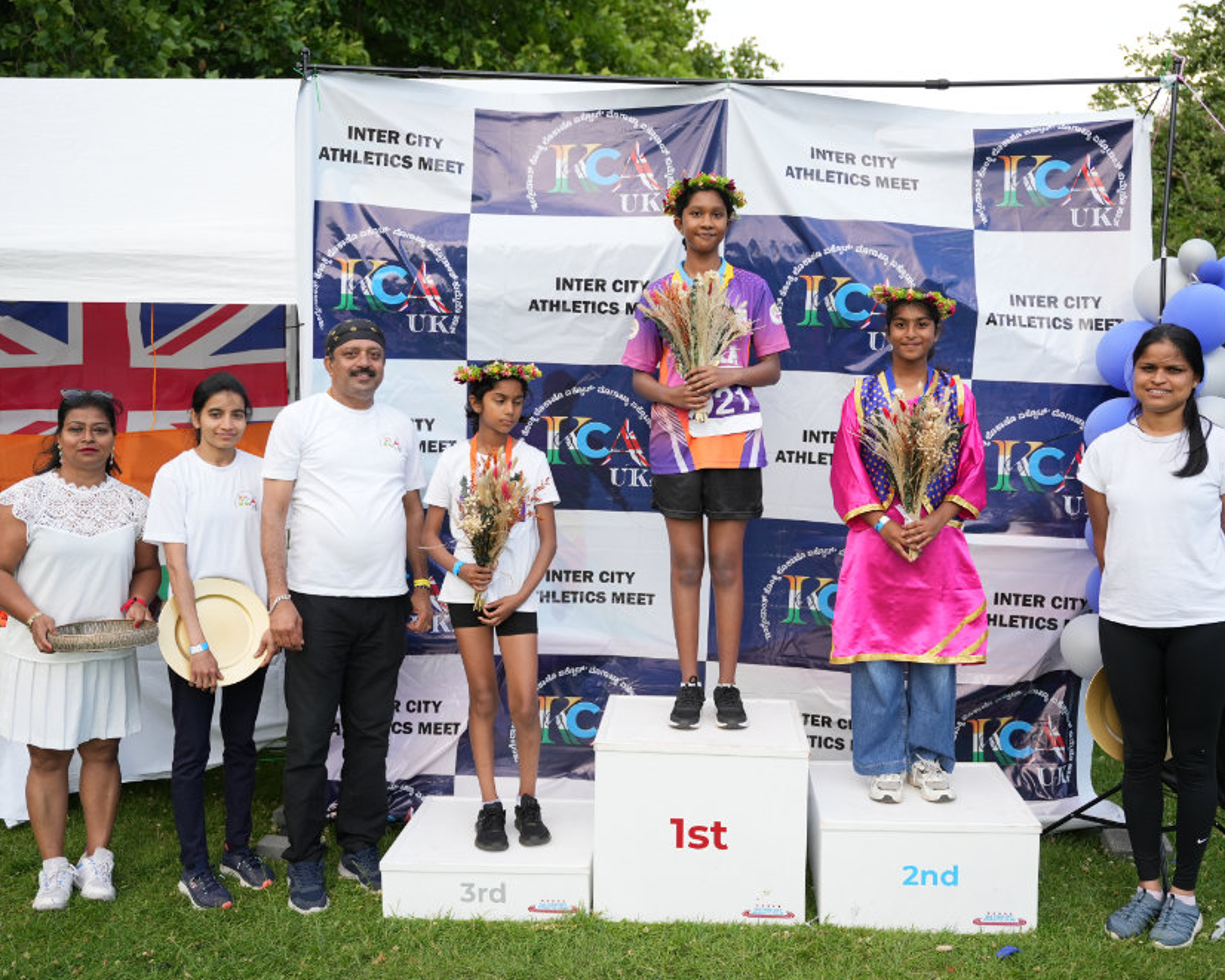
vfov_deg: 40.3
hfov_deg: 49.3
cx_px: 621
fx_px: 1335
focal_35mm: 37
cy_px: 503
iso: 250
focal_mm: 31.7
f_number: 2.8
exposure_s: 1/800
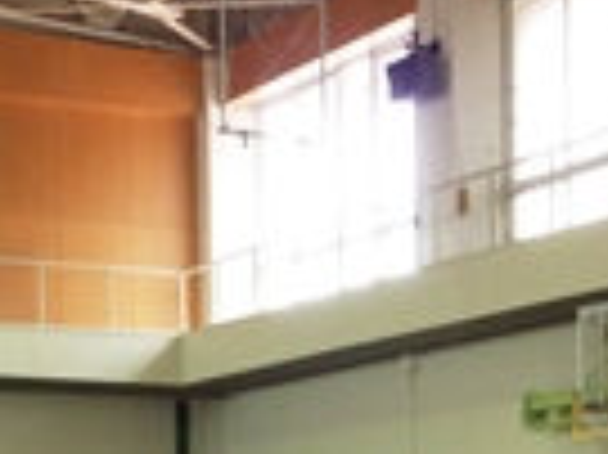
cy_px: 733
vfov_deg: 13.0
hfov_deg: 18.5
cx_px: 248
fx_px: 1860
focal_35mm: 106
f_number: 3.5
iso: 200
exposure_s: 1/30
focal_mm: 5.3
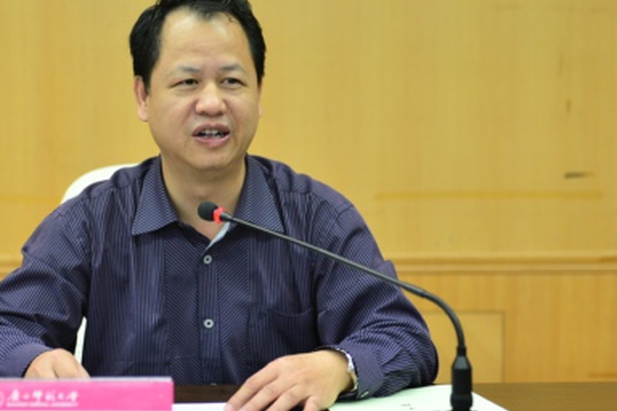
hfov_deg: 23.5
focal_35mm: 86
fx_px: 1474
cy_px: 209
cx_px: 194
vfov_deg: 15.9
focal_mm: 55
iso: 1400
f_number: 2.8
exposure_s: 1/250
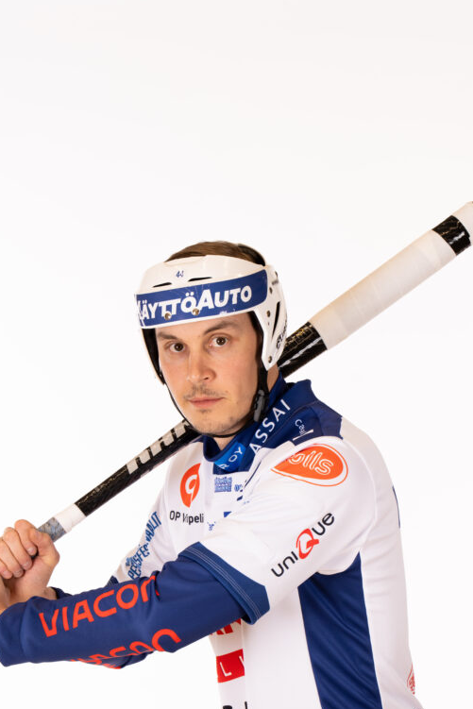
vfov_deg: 10.0
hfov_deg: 6.7
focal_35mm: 206
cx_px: 243
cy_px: 481
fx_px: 4058
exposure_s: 1/125
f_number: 8
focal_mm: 151
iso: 1000
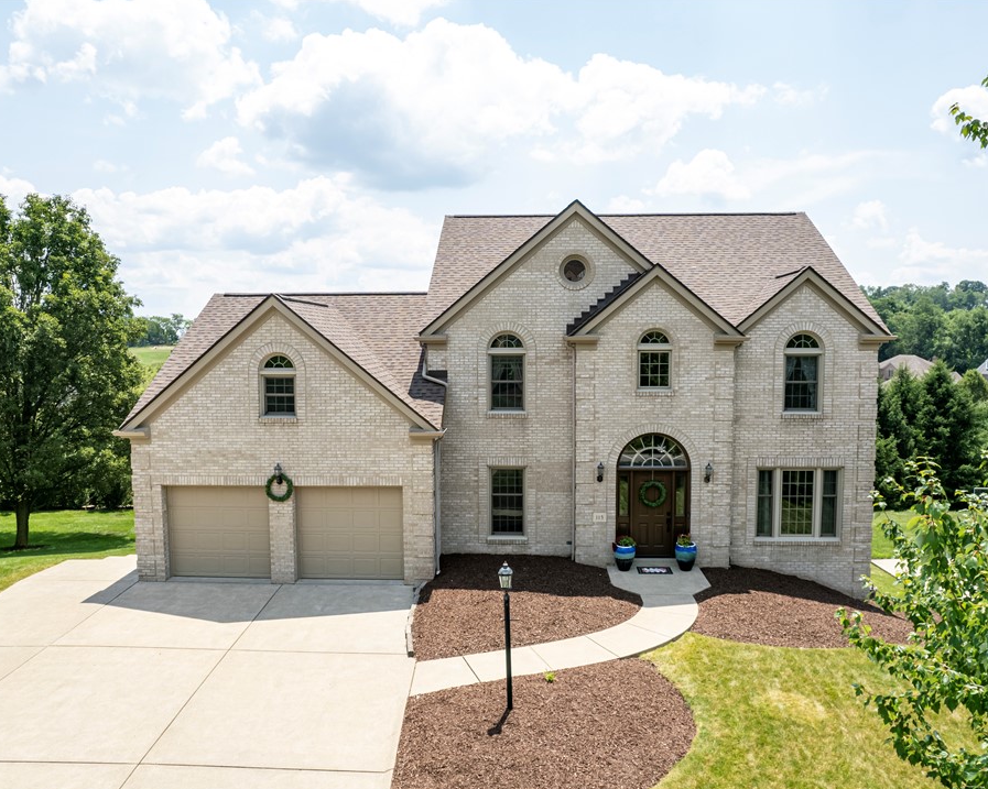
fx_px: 731
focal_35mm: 25
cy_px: 393
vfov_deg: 56.8
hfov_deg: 68.1
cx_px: 496
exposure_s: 1/1000
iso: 100
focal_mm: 8.38
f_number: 2.8
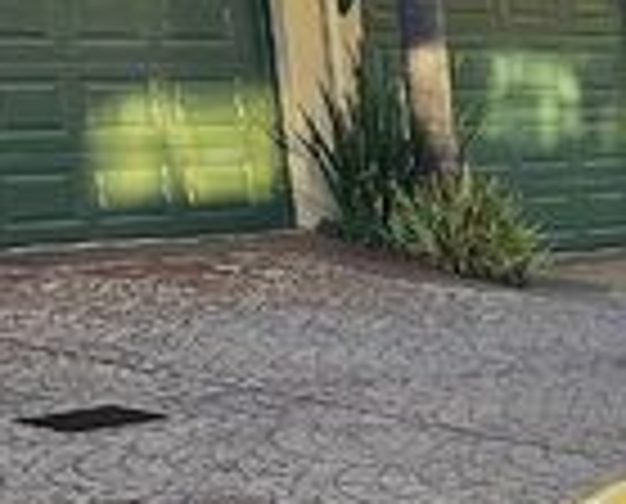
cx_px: 1279
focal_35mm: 103
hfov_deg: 14.9
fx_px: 1914
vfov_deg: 14.4
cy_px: 639
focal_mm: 6.3
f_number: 1.7
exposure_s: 1/216
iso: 20
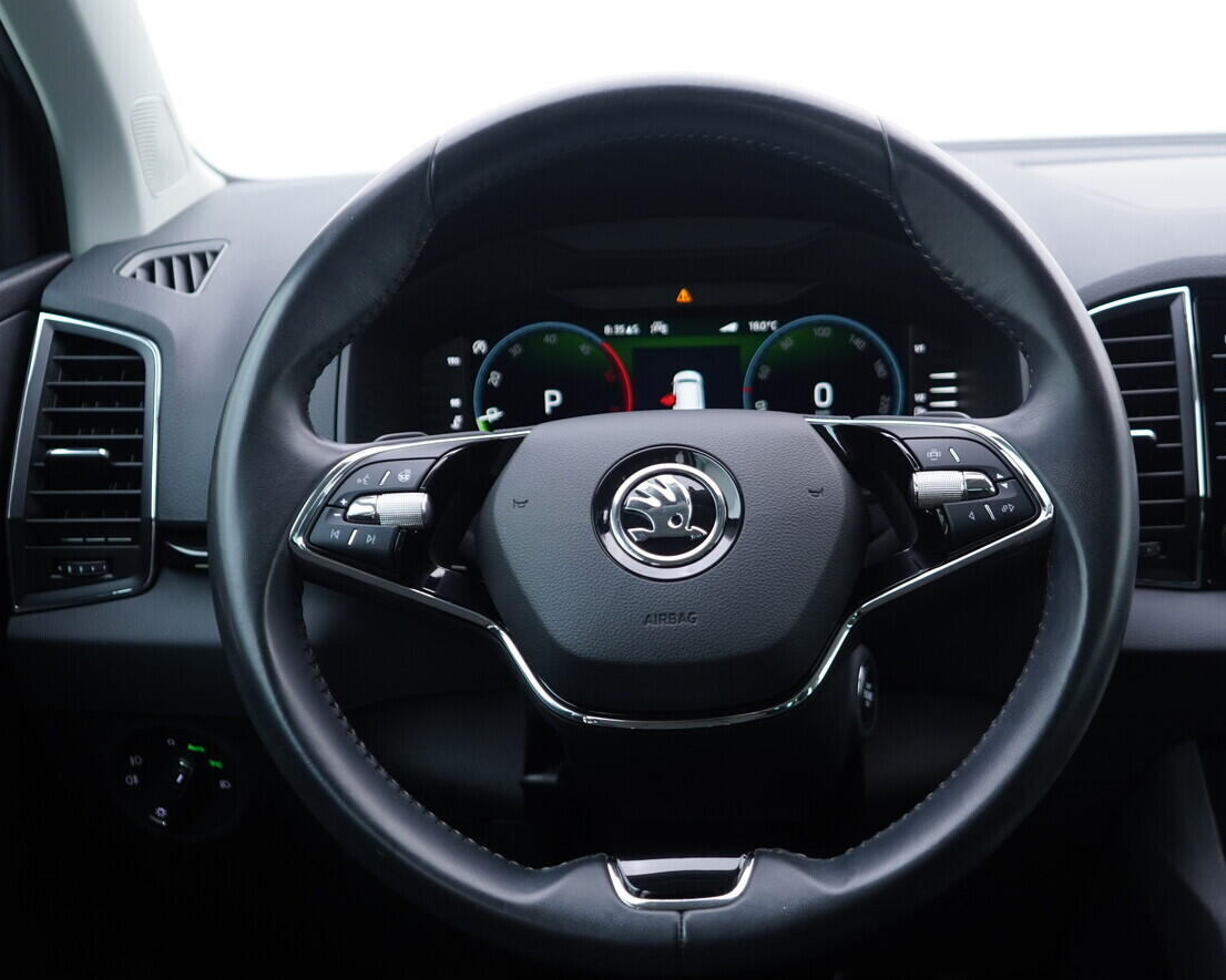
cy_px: 506
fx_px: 1597
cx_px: 684
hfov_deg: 41.9
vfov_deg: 34.2
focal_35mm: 44
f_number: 2.8
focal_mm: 24
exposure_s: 1/40
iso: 200
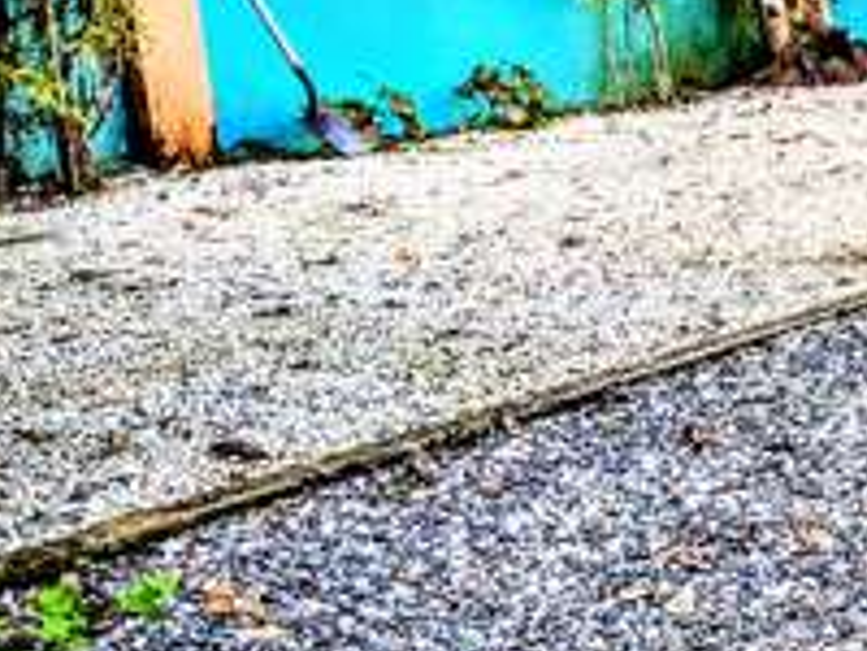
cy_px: 360
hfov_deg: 20.3
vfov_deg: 18.0
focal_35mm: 82
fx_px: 2054
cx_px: 1316
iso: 41
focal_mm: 6.81
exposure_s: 1/432
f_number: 1.85
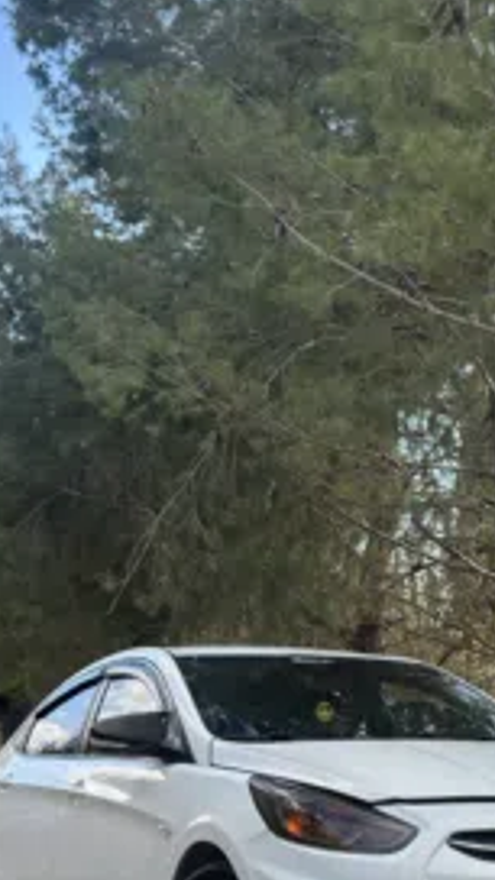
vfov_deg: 27.5
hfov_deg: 15.6
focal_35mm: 77
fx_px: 1797
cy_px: 495
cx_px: 346
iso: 80
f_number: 1.78
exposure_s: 1/1145
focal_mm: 6.86
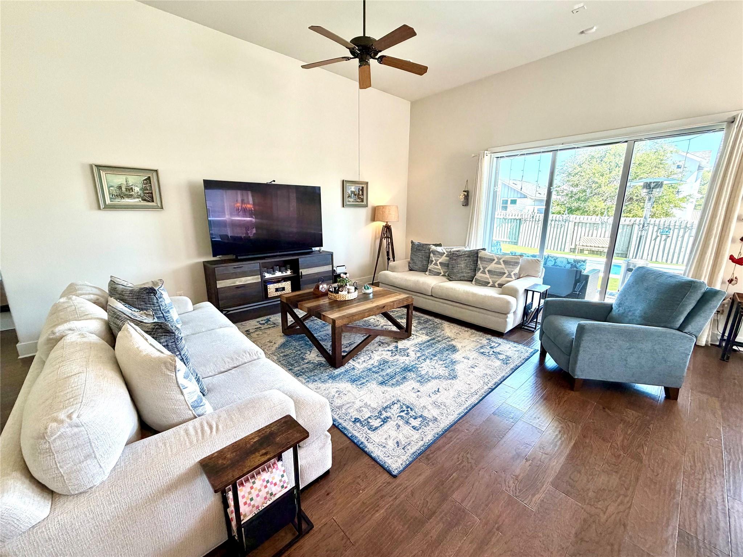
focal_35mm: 14
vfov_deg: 85.7
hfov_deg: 102.1
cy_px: 278
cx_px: 372
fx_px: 300
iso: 250
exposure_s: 1/120
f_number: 2.2
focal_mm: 2.22
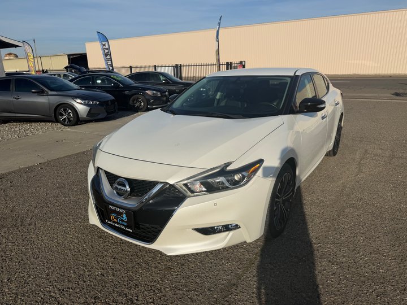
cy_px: 152
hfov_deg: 71.6
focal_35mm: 24
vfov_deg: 56.8
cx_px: 204
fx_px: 282
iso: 80
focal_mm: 6.76
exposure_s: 1/9091
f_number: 1.78
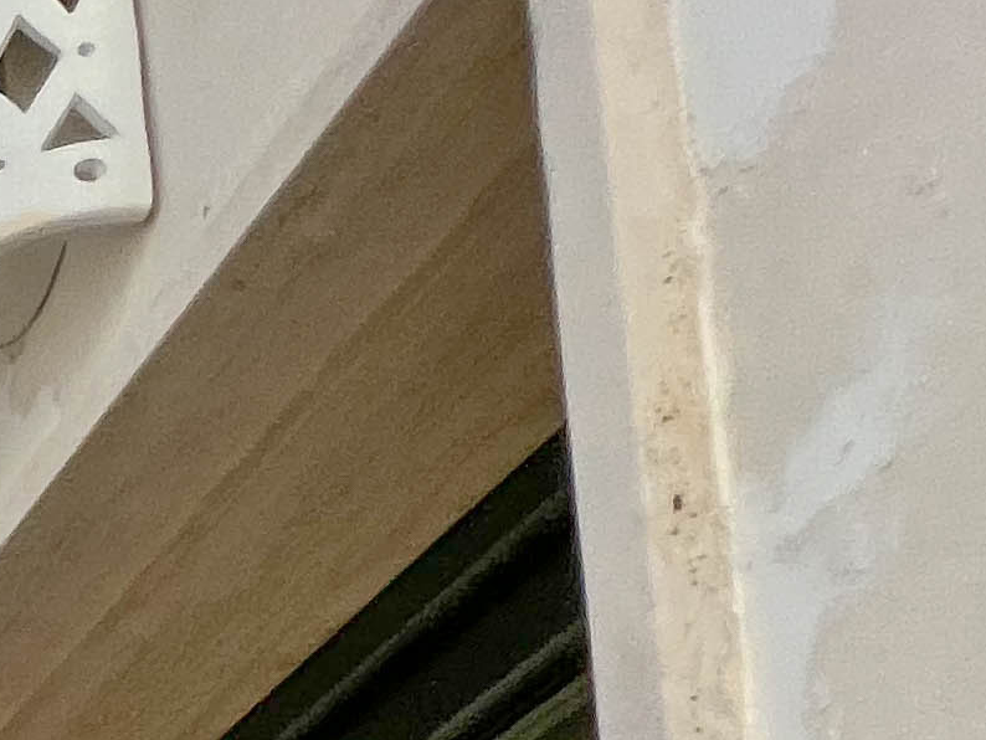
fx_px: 1881
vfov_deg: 15.7
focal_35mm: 66
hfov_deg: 17.7
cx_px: -1092
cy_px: 1617
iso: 32
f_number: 1.8
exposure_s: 1/3200
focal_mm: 1.57
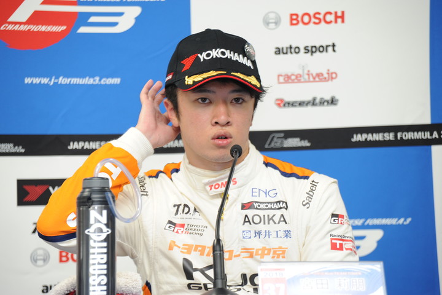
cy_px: 148
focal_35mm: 200
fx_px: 2455
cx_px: 221
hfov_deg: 10.3
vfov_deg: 6.9
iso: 800
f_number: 6.7
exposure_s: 1/60
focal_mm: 200
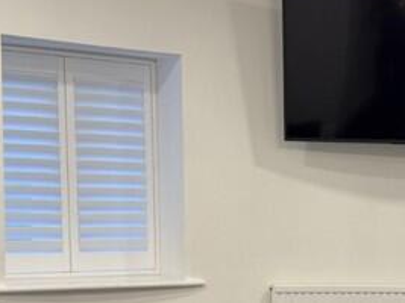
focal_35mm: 92
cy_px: 324
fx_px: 1076
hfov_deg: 20.6
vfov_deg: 15.7
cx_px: 408
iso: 125
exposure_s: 1/100
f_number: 1.78
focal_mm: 6.76
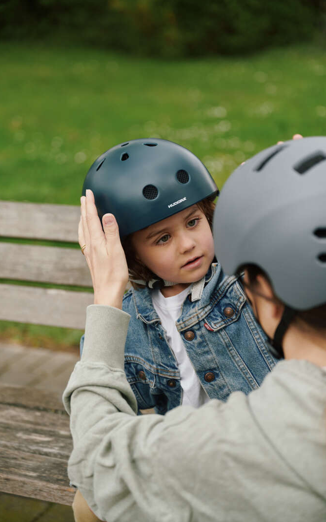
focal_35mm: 70
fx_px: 995
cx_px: 159
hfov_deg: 18.6
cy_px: 262
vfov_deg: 29.4
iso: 500
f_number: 2.8
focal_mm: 68
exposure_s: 1/1600
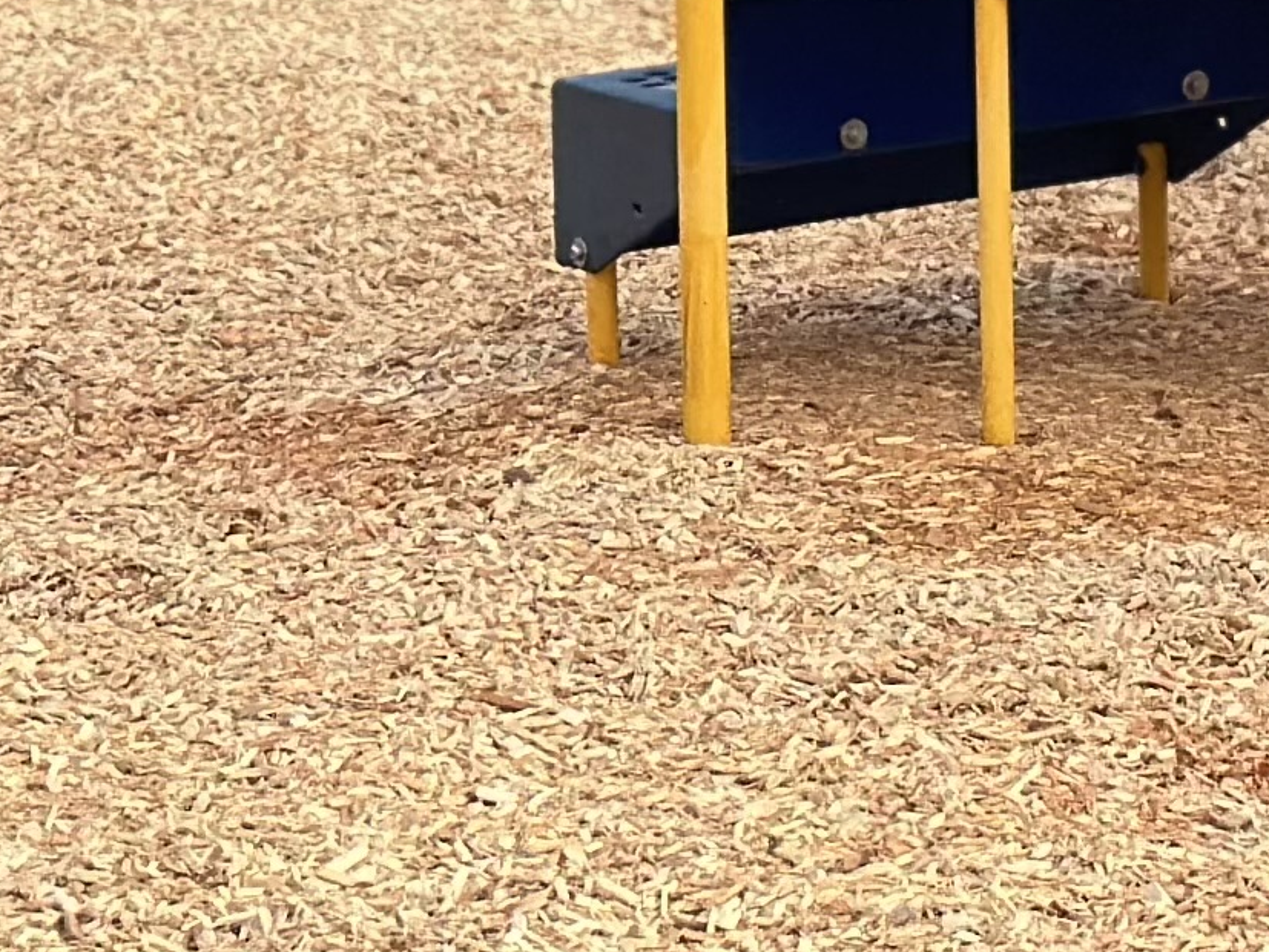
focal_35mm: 234
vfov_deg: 6.1
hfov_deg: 8.2
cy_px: -1264
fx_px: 8577
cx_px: 2052
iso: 80
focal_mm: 6.86
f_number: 1.78
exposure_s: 1/1073
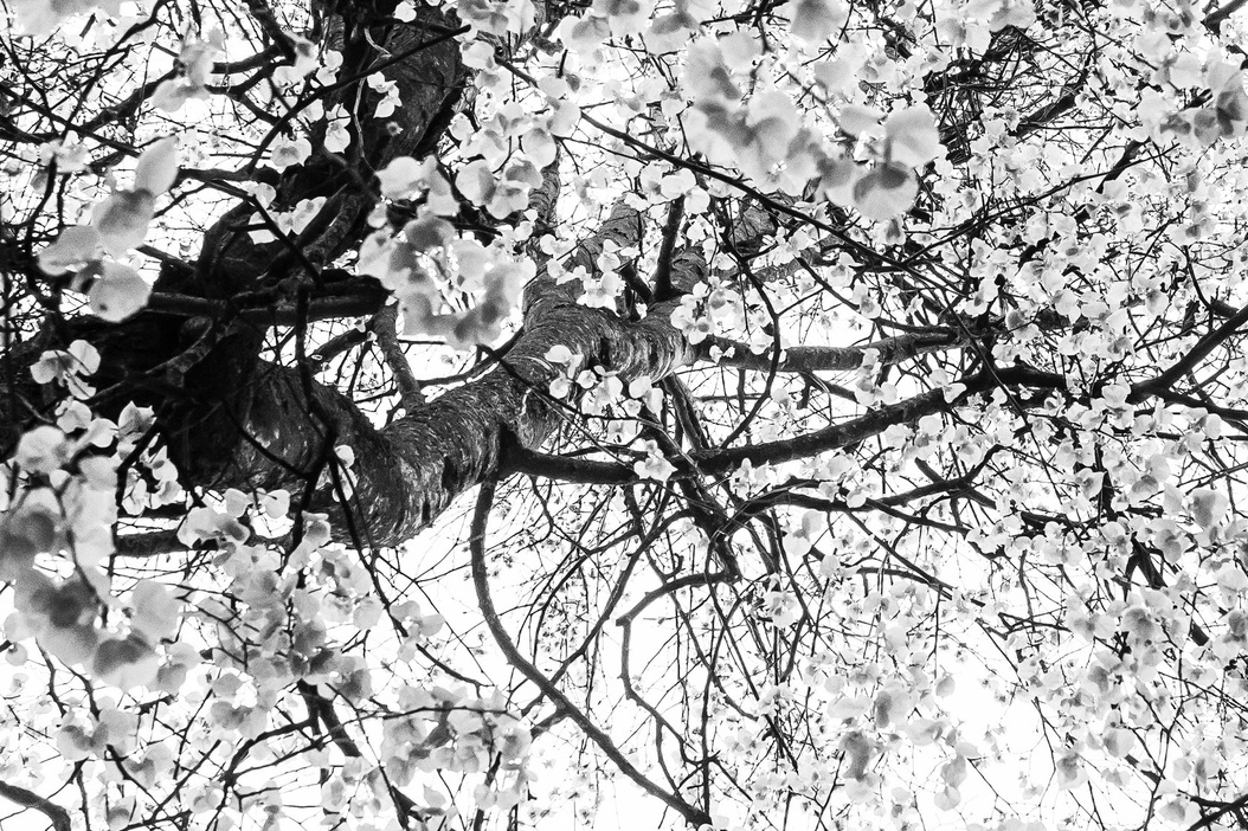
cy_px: 385
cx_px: 404
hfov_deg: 15.1
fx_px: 4713
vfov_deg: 10.1
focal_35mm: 136
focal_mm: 56
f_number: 10
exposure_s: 1/250
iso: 400
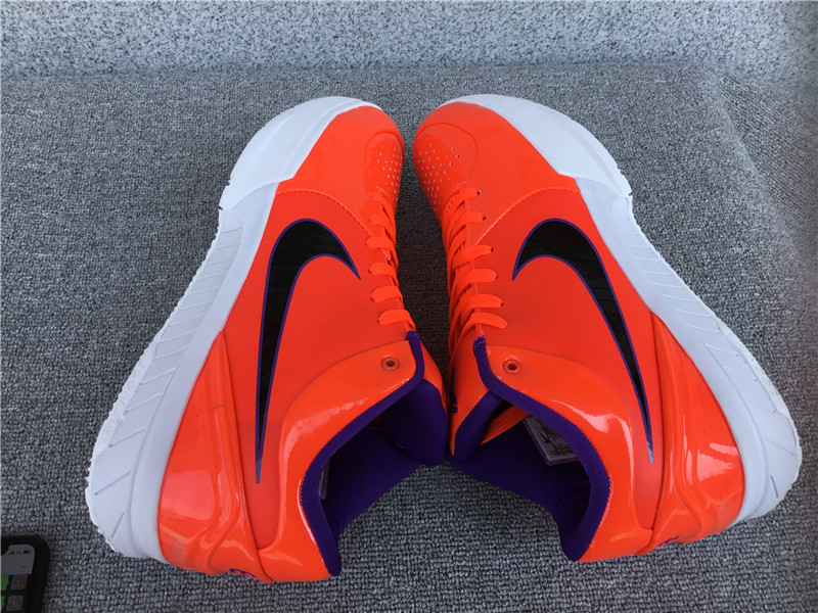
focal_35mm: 31
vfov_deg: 45.4
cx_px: 409
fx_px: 733
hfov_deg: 58.4
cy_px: 306
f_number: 2.4
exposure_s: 1/416
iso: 25
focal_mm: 3.3
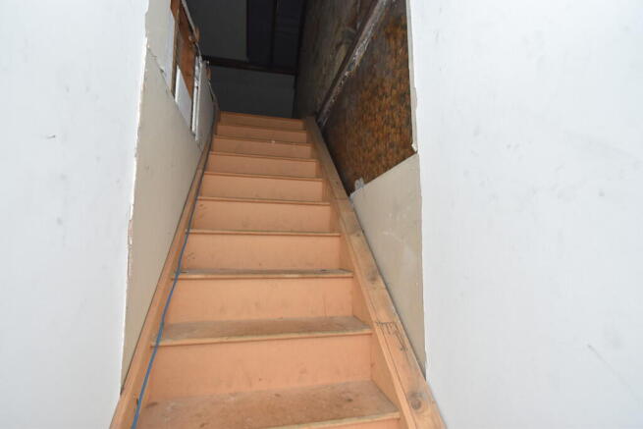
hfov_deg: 95.0
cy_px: 214
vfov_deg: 72.1
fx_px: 295
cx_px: 322
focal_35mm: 16
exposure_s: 1/100
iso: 800
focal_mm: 11
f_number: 5
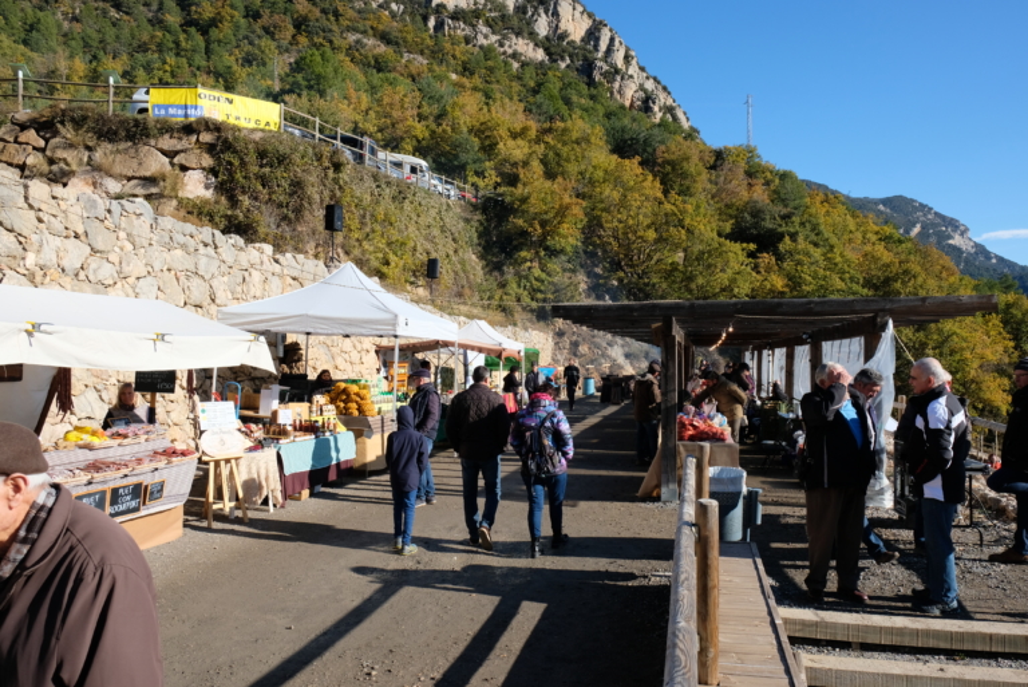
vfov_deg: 48.0
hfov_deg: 67.4
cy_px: 344
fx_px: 771
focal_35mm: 27
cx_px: 514
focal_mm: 18
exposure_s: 1/480
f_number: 8
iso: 400
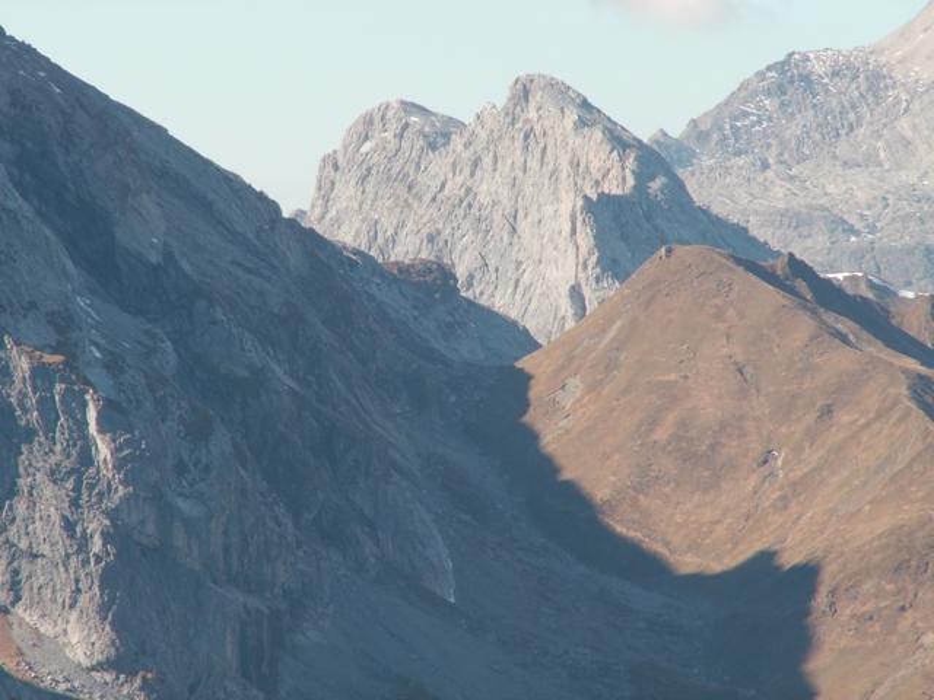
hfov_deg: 6.7
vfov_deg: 5.0
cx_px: 467
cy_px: 350
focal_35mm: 297
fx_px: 8014
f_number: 5
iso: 50
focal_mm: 48.73
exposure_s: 1/320
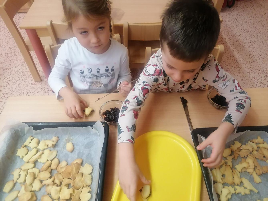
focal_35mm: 27
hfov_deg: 65.3
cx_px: 134
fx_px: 209
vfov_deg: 51.4
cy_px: 100
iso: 640
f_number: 1.8
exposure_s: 1/100
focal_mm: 4.75
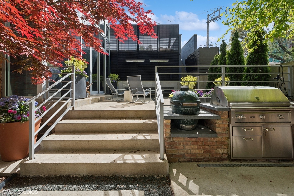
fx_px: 131
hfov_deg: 96.7
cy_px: 98
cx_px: 147
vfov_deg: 73.8
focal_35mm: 16
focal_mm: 16
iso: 400
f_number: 8
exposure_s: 1/800
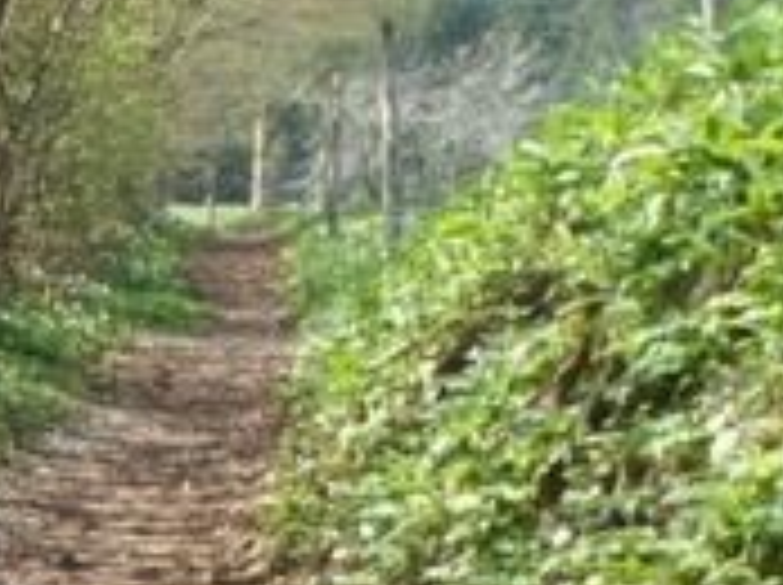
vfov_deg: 11.4
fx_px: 2914
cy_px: 428
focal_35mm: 129
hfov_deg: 15.2
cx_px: 153
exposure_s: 1/30
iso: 50
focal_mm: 5.86
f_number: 7.1
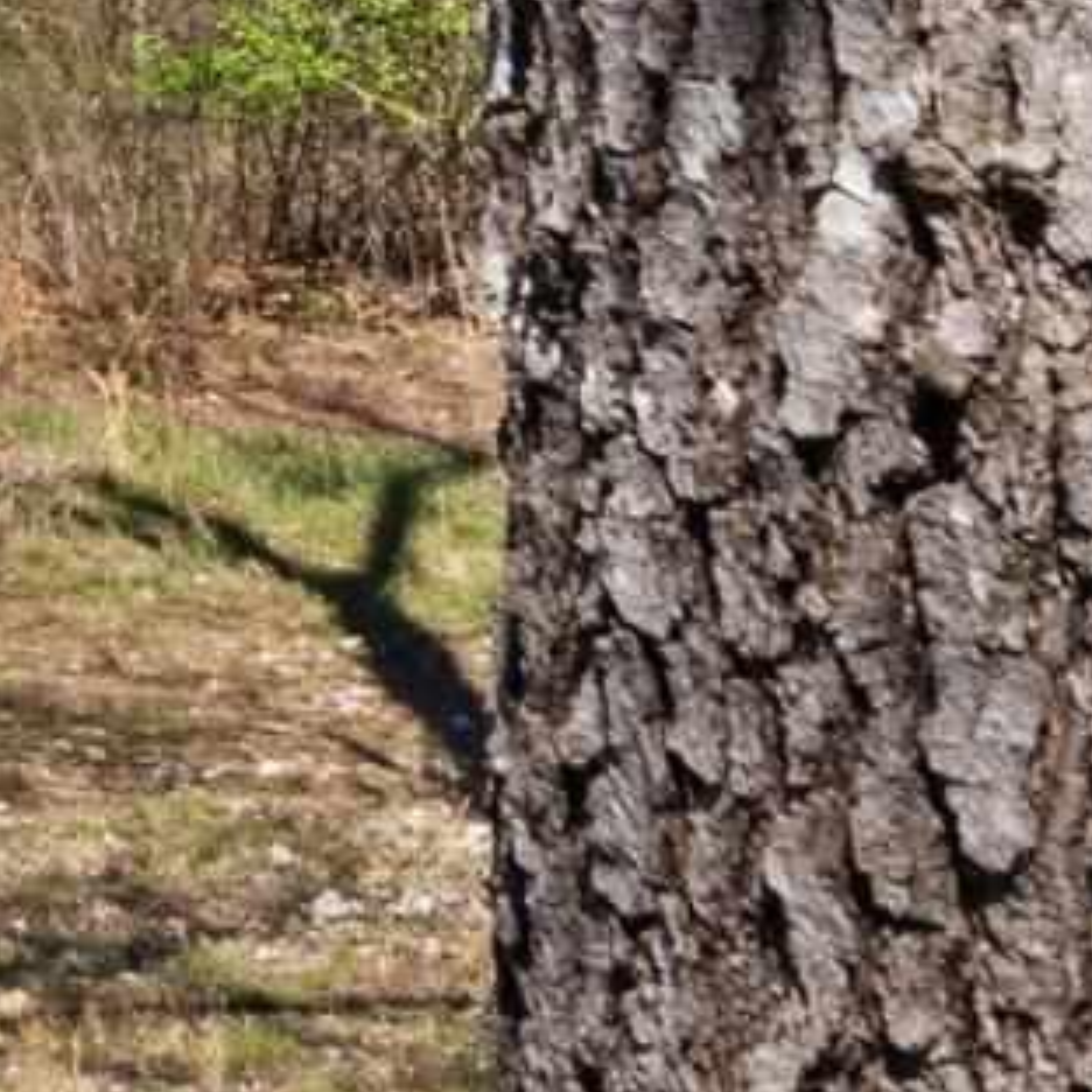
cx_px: -3276
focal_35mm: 151
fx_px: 5402
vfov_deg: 10.1
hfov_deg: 7.7
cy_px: -1472
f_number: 9
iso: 200
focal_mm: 14.8
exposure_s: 1/125
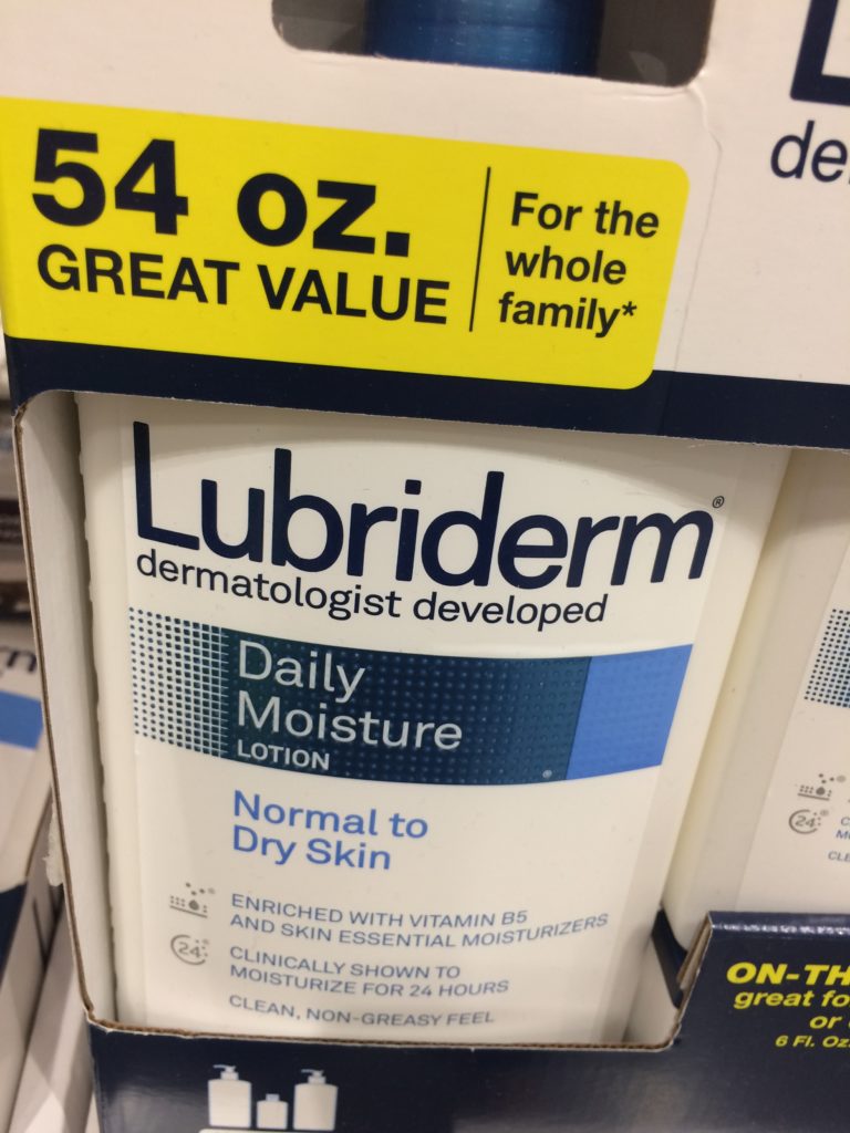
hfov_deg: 48.2
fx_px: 949
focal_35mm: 29
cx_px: 425
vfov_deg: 61.7
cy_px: 566
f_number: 2.2
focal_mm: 4.15
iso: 80
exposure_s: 1/30
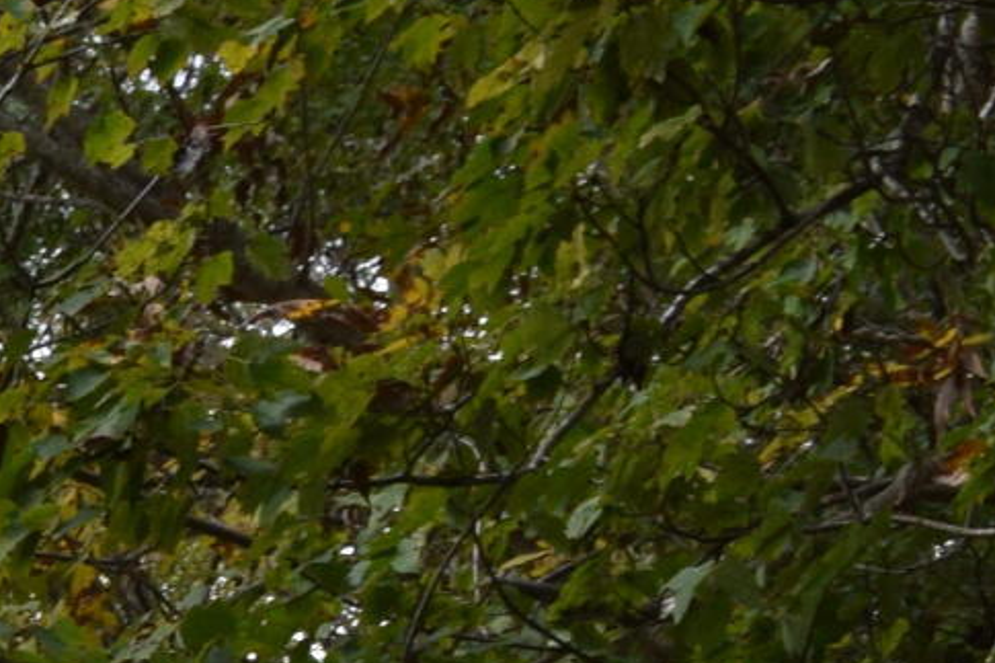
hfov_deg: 9.8
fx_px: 4614
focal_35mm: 167
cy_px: 1841
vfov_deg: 7.4
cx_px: -1850
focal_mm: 18
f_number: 8
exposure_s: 1/250
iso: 320
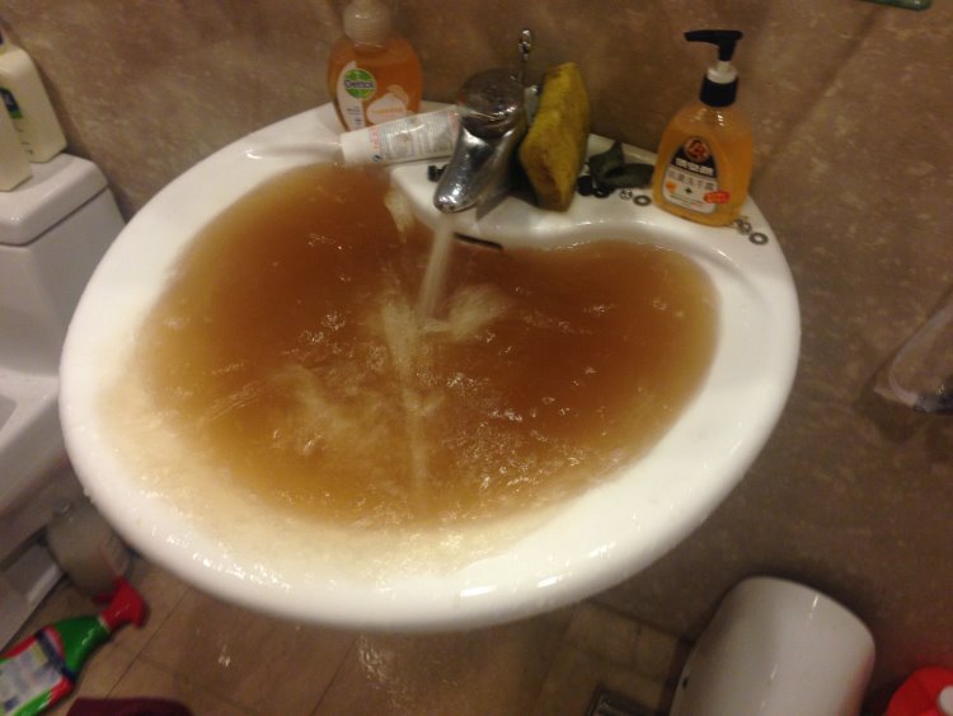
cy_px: 358
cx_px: 476
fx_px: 909
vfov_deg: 43.0
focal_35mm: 33
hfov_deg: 55.3
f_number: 2.4
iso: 100
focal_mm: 4.12
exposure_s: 1/20
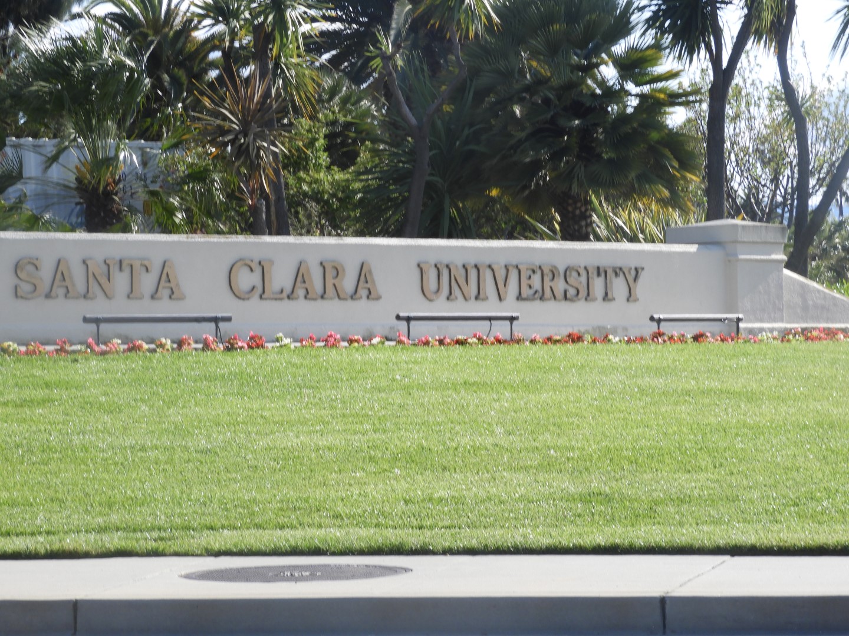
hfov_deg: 13.2
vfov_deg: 9.9
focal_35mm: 150
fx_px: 3679
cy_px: 318
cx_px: 424
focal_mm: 26.9
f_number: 5.2
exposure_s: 1/320
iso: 100
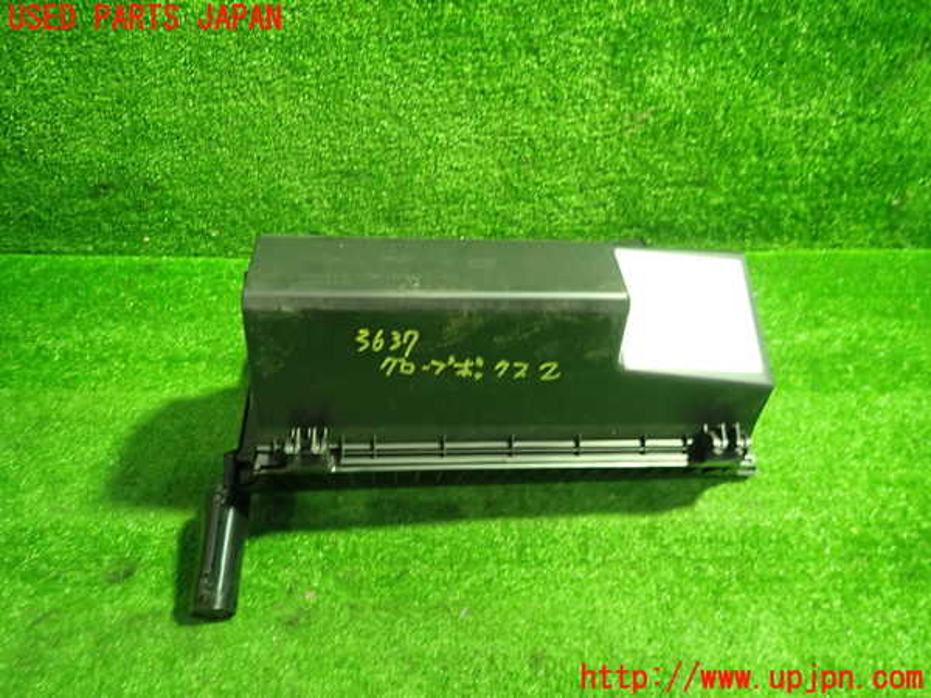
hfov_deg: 69.4
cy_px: 349
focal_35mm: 25
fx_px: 672
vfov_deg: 54.9
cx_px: 466
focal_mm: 4.5
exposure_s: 1/30
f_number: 2
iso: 500
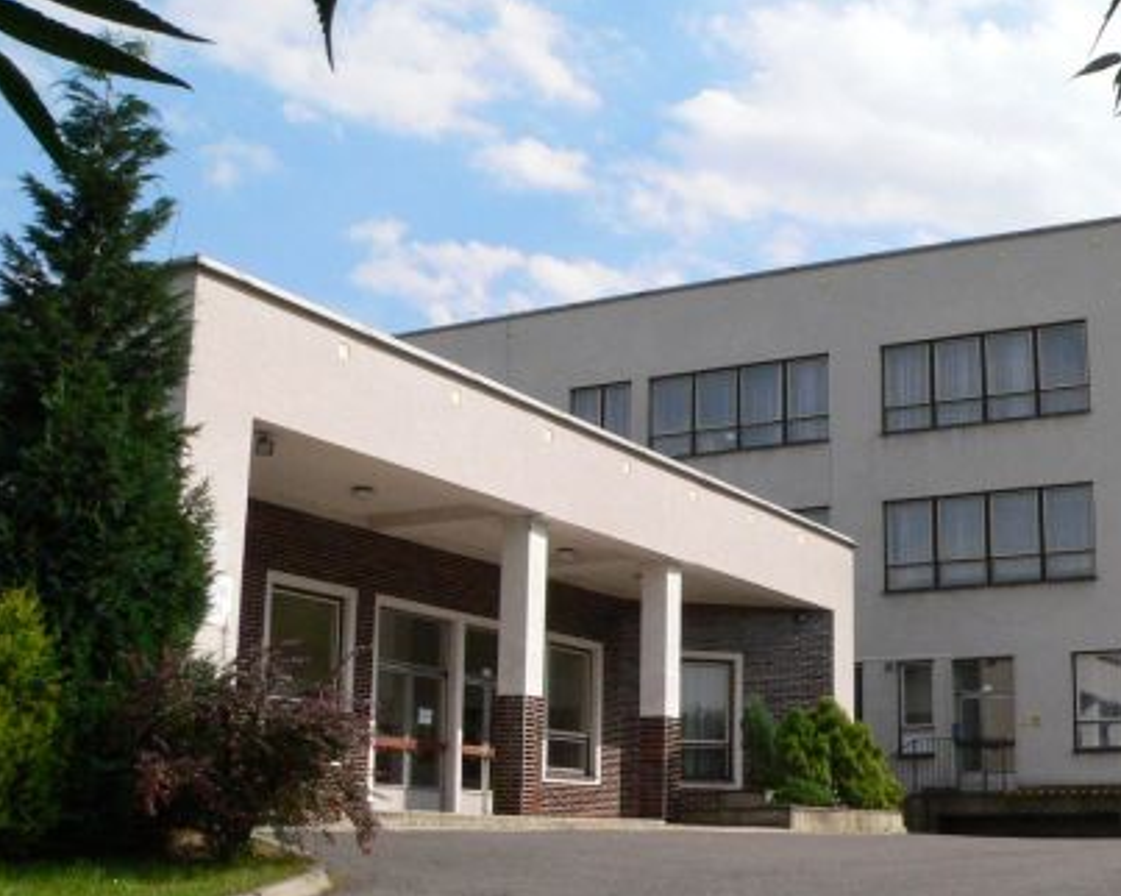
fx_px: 1592
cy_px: 541
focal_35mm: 48
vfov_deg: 31.3
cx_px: 737
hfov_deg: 38.4
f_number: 8
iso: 400
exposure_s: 1/1000
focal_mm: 6
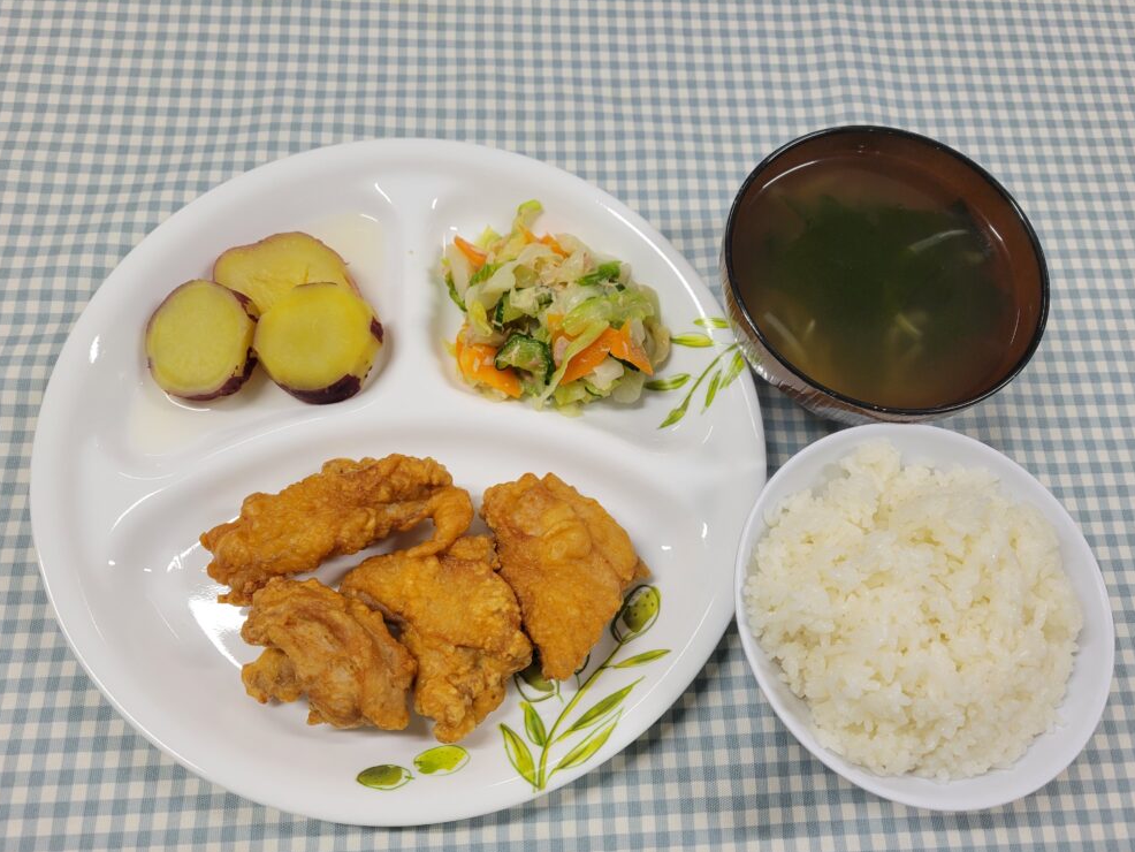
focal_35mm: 27
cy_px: 435
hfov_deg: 65.3
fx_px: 885
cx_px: 566
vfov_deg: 51.4
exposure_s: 1/100
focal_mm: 5.4
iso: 160
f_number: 1.8
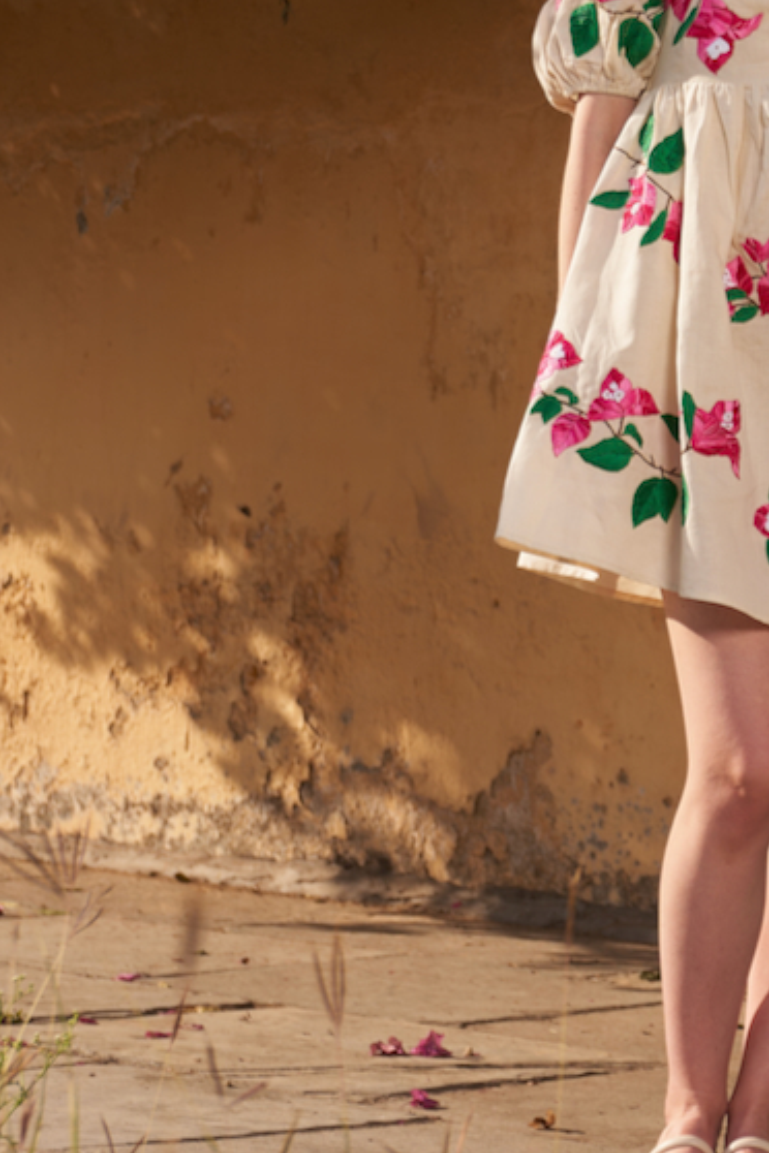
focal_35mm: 117
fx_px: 3749
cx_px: 746
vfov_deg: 17.4
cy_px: 342
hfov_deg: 11.6
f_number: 3.5
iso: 50
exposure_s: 1/1000
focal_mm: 39
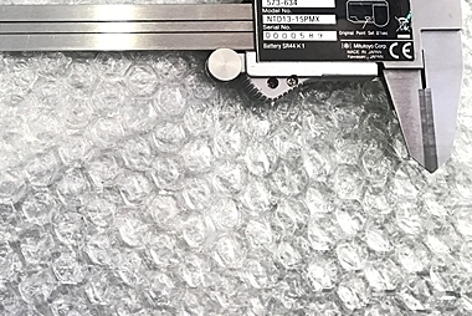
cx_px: 114
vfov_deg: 26.8
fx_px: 643
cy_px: 45
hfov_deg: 39.2
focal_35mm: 49
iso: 32
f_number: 1.8
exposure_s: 1/33
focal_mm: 3.99
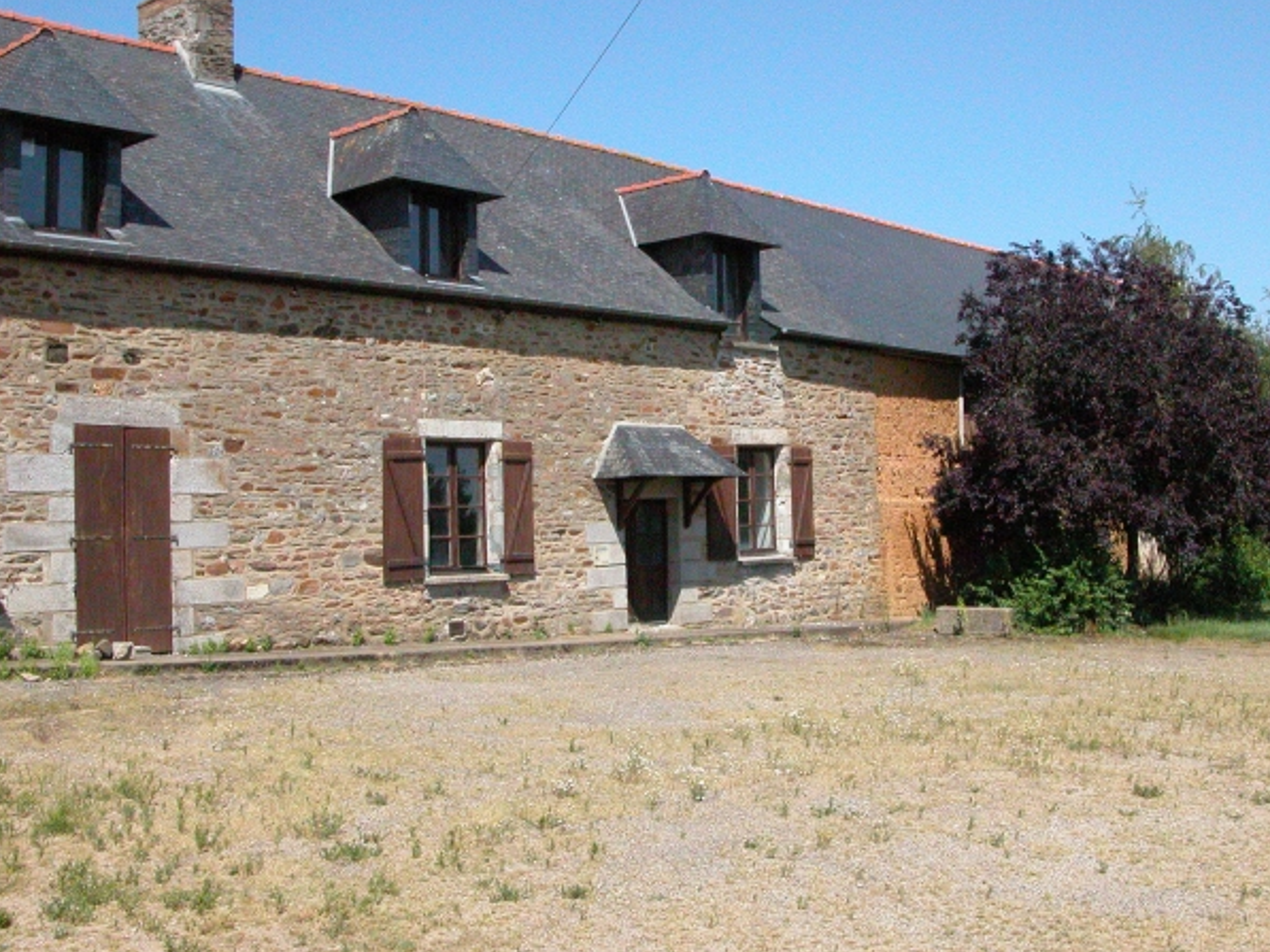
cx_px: 698
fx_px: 1468
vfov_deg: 35.9
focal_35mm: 40
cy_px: 416
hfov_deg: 46.7
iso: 800
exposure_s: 1/2404
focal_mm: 8.9
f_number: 8
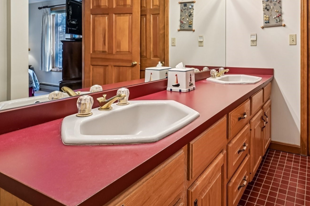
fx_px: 215
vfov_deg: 49.1
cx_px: 214
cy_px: 50
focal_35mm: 25
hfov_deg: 68.9
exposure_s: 1/13
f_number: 8
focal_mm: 16
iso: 400
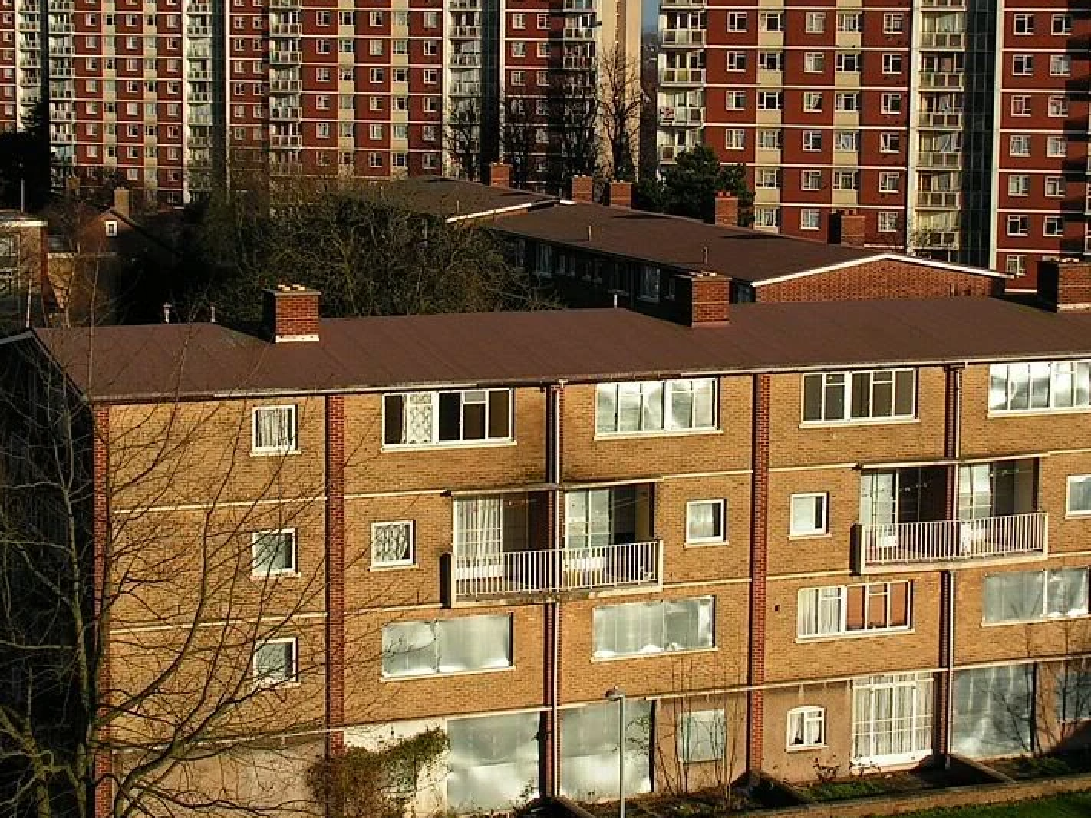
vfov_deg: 17.8
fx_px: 2615
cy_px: 336
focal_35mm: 83
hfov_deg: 23.5
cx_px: 608
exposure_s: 1/640
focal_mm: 9.9
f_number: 4.8
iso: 64
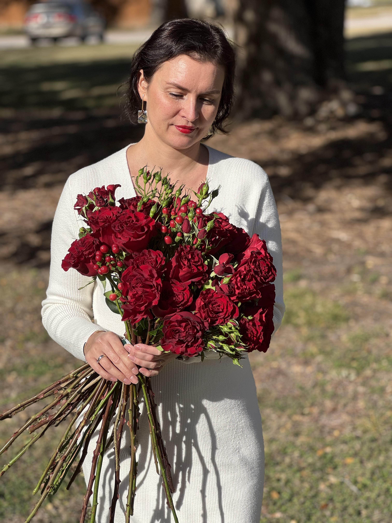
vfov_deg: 25.3
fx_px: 1163
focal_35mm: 77
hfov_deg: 19.1
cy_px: 262
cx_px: 196
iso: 25
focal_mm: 9
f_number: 2.8
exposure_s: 1/1155
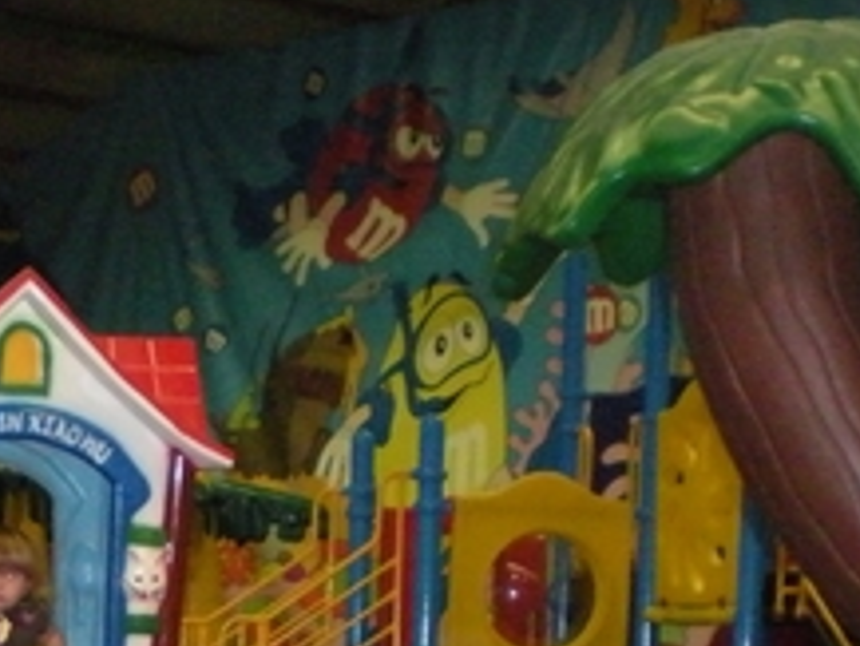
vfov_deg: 13.7
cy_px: 757
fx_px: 2610
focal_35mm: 105
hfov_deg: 18.4
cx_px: 103
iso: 800
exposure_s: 1/60
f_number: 3.1
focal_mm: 6.3
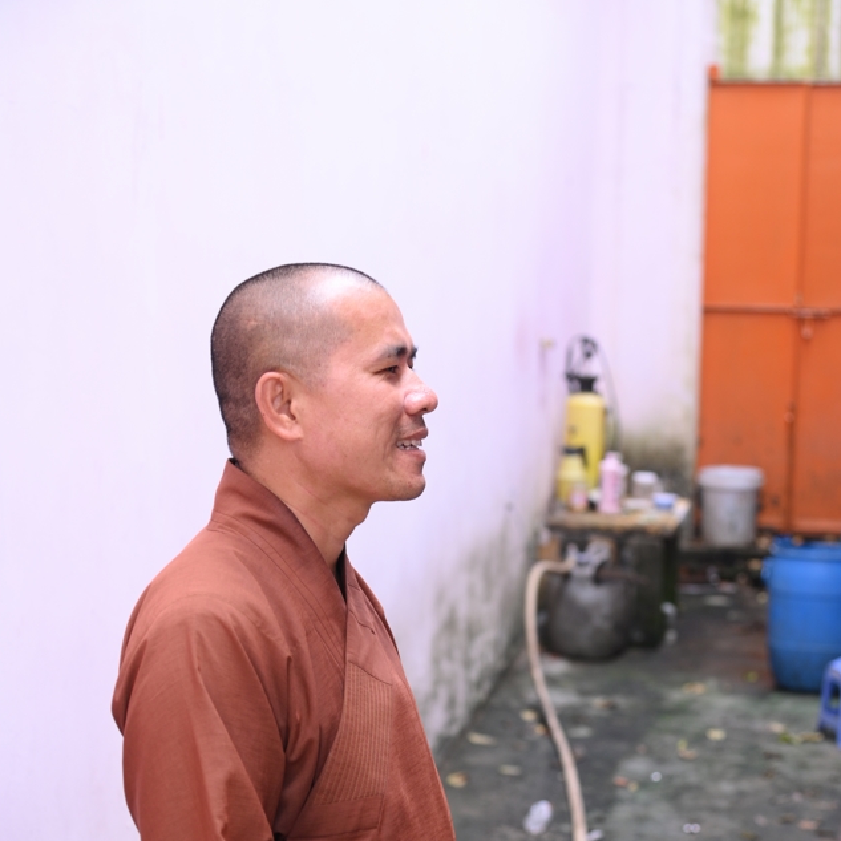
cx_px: 428
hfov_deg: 22.8
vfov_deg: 22.6
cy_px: 595
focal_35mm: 76
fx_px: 2089
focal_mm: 58
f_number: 4
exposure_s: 1/100
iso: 400
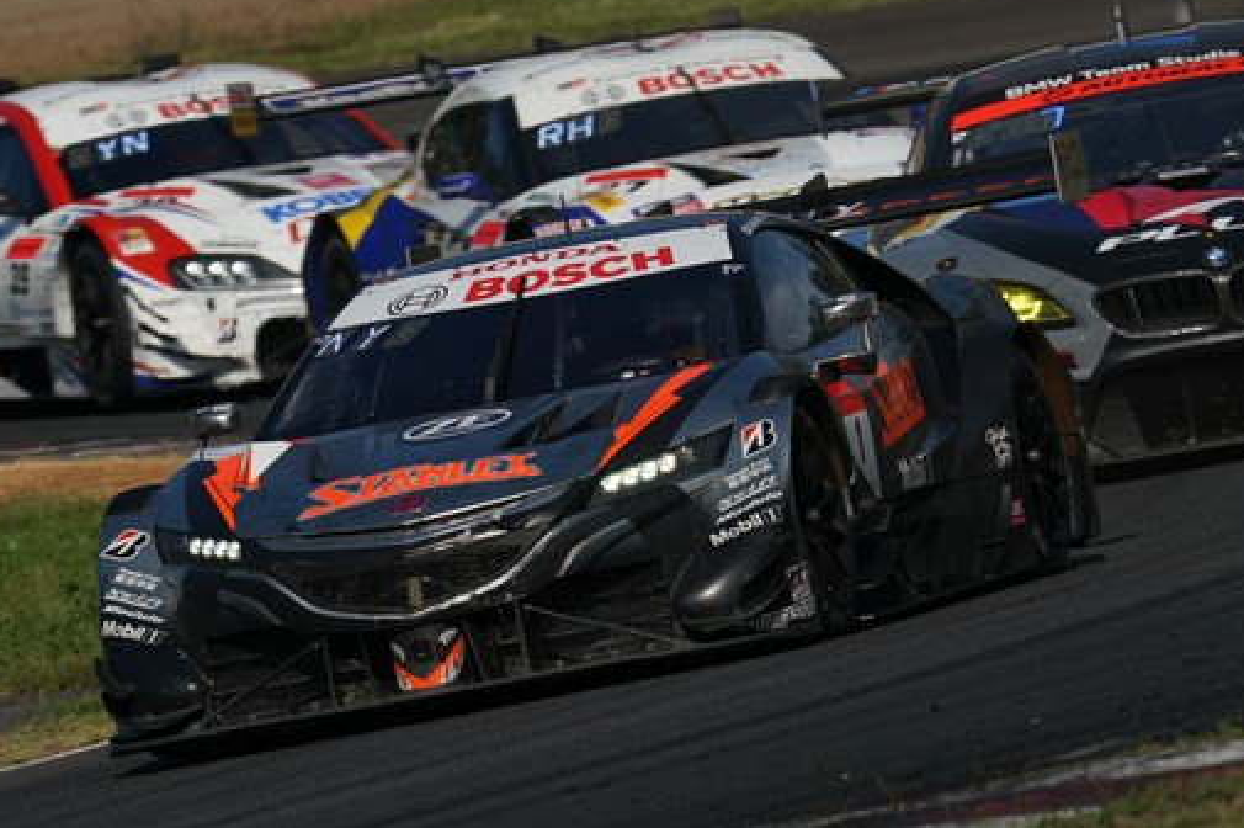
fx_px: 29559
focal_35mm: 856
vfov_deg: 1.6
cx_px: 512
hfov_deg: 2.4
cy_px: 357
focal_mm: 600
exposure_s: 1/800
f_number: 11
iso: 200
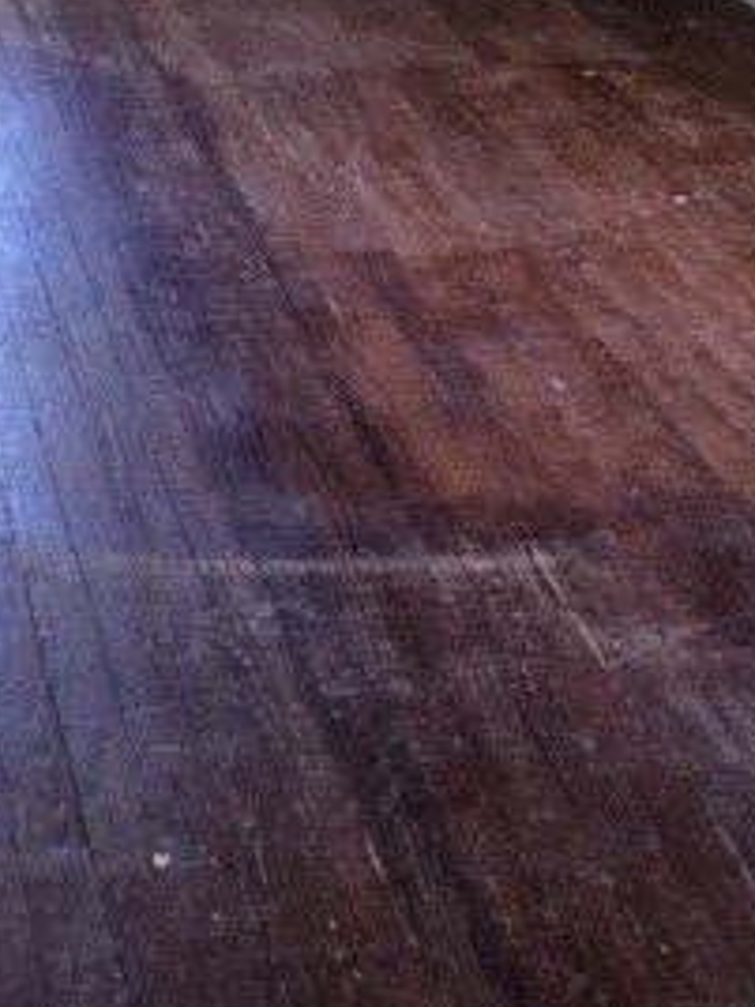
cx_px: -60
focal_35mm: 66
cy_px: -199
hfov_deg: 21.2
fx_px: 1919
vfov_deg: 26.2
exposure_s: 1/180
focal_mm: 6.3
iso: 100
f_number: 1.7
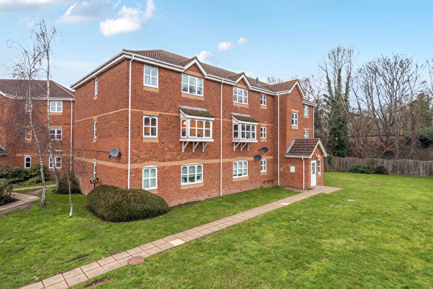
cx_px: 216
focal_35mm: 18
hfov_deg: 90.0
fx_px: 217
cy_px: 144
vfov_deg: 67.4
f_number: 8
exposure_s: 1/50
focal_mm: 12
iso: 500
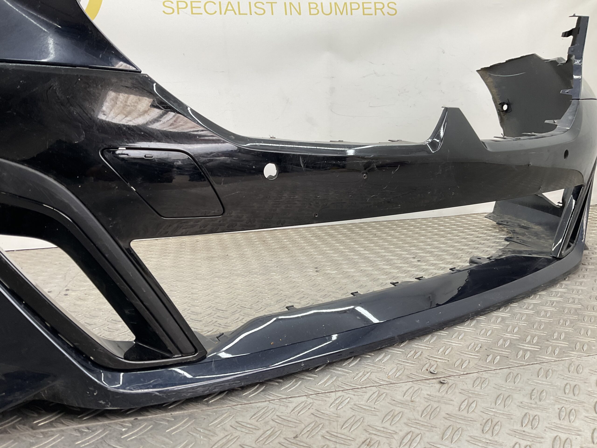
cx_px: 298
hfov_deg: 61.7
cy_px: 224
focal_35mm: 29
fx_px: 500
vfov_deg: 48.2
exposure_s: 1/100
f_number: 1.8
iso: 25
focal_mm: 3
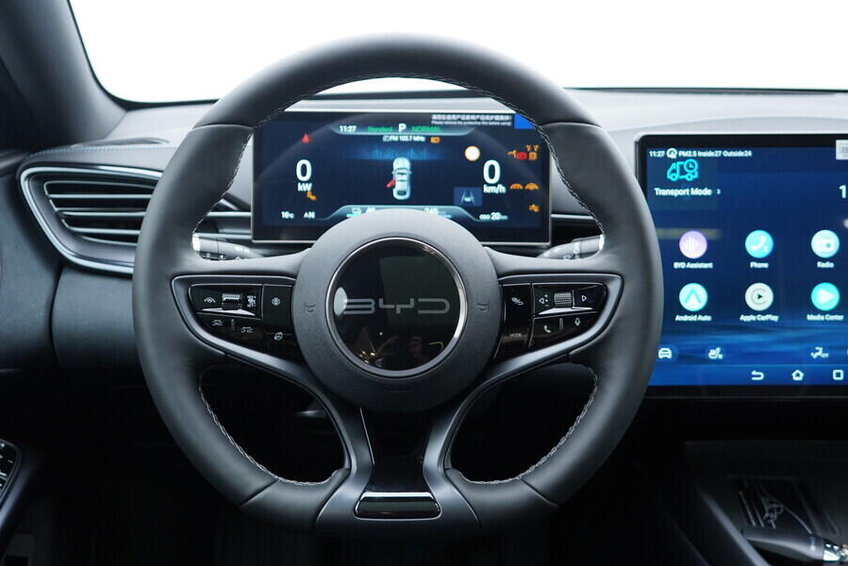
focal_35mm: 41
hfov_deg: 47.4
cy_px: 293
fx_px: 966
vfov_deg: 32.7
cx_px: 399
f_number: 2.8
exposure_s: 1/40
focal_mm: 24
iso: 250
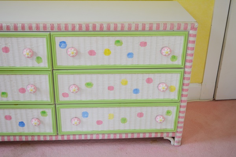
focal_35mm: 48
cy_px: 78
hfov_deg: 41.1
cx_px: 118
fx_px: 315
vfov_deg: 28.1
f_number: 4.8
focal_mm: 32
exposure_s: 1/80
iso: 400
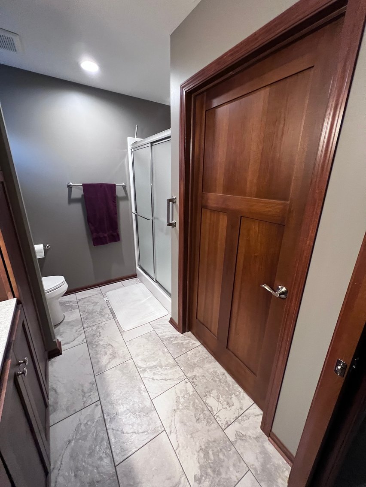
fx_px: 183
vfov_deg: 106.2
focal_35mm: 13
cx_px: 183
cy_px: 244
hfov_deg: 89.9
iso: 500
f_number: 1.8
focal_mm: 1.57
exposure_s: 1/60
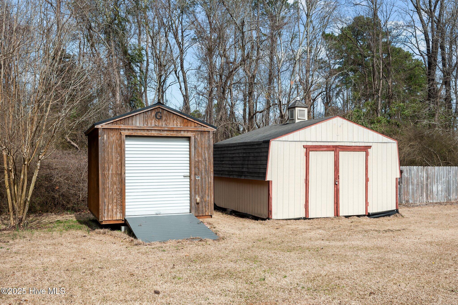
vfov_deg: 37.8
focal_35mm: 35
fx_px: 445
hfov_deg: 54.5
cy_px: 152
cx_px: 229
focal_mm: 35
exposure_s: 1/500
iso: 400
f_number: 11
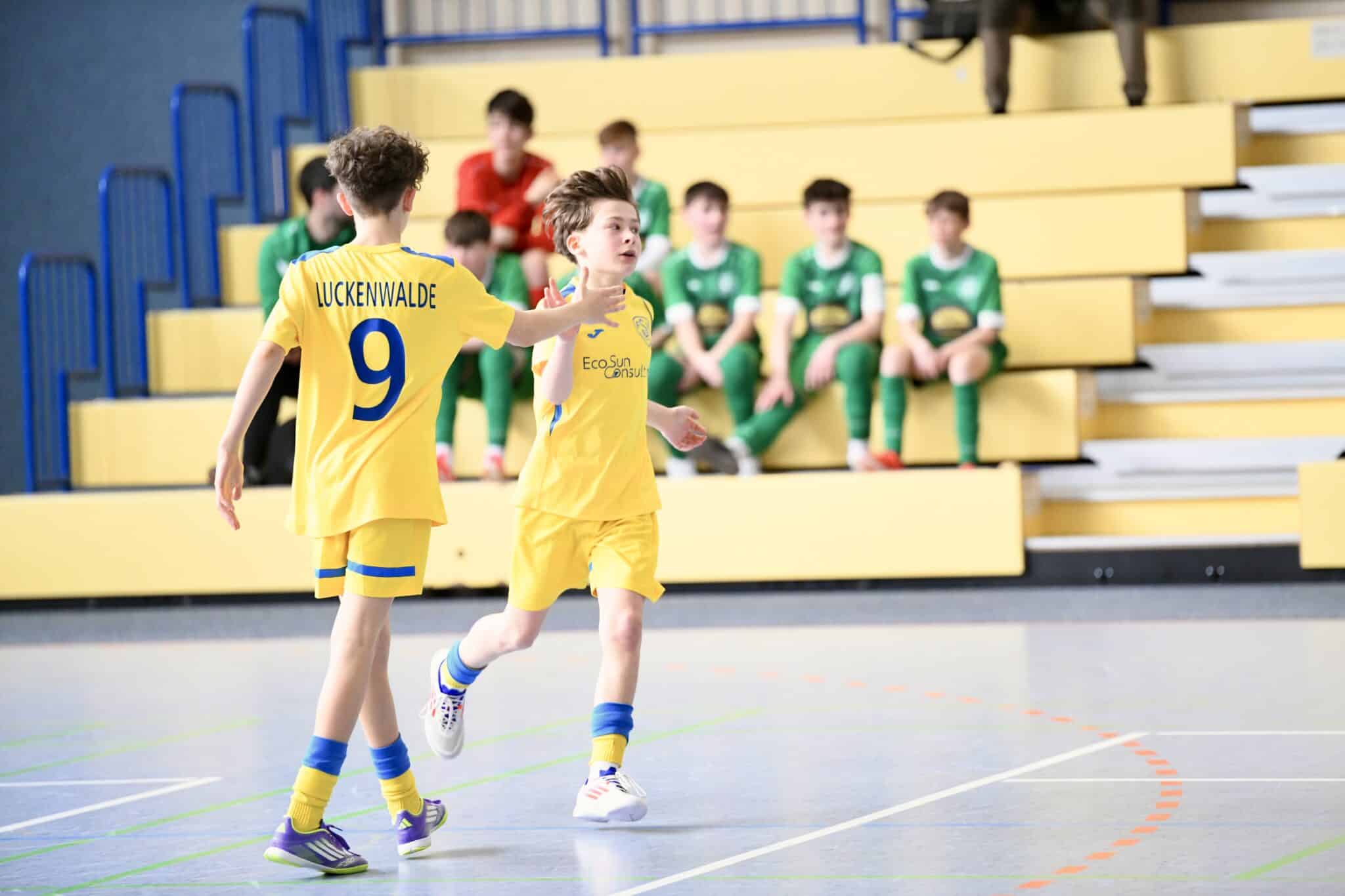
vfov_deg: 7.2
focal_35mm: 190
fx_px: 7098
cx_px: 672
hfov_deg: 10.8
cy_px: 448
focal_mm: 190
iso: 5000
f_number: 2.8
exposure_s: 1/1250
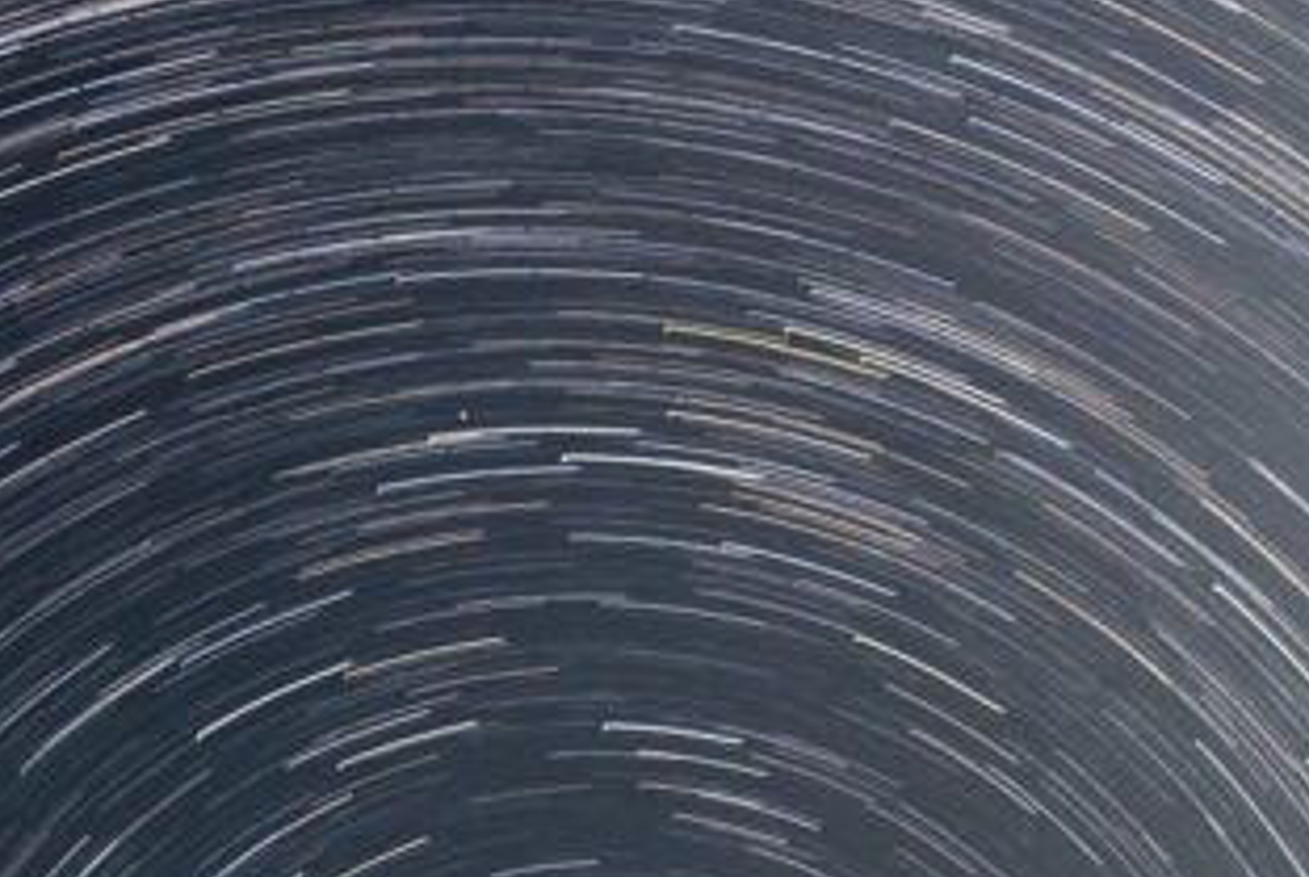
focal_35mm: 48
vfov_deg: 24.1
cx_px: 877
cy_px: 1192
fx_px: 1748
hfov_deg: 40.5
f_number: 2.8
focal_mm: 15
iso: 640
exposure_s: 10
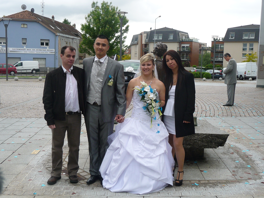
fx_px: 328
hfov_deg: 43.9
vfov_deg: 33.6
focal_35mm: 43
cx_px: 132
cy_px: 99
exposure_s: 1/200
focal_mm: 5.3
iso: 100
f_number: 3.5
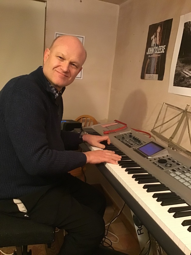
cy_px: 128
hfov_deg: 45.4
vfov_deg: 58.4
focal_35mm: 31
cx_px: 96
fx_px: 228
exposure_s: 1/17
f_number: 2.4
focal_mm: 3.3
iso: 250
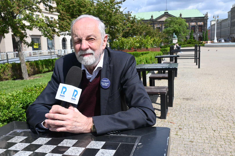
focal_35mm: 32
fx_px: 211
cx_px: 118
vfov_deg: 40.8
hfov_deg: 58.3
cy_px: 78
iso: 100
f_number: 6.3
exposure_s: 1/320
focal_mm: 21.5
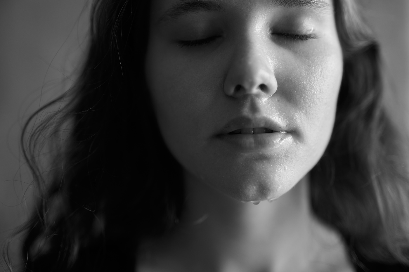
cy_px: 136
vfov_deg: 26.9
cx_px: 204
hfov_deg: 39.6
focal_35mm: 50
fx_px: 568
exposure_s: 1/125
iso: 400
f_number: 1.4
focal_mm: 50
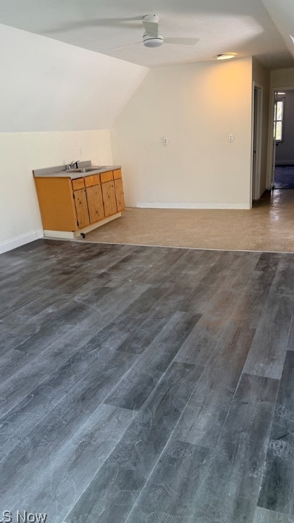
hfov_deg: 42.6
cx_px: 179
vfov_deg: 69.9
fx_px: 375
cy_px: 262
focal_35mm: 27
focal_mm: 6.76
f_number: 1.78
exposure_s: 1/121
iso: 125
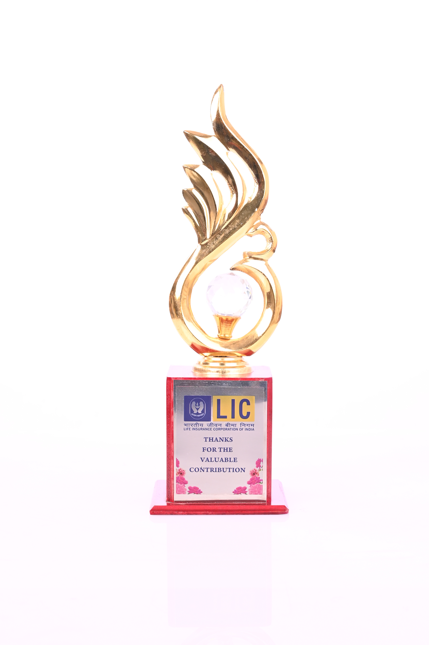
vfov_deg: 39.6
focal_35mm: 50
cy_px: 322
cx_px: 214
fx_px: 895
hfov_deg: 27.0
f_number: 9
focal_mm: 50
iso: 200
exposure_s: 1/125
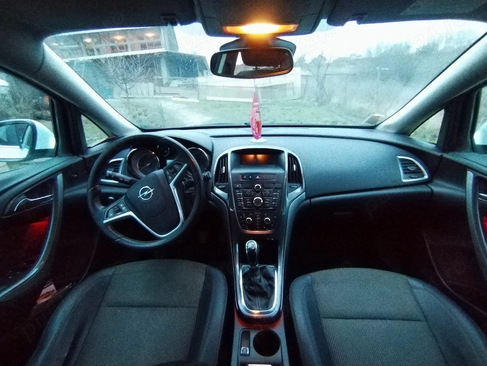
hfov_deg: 91.0
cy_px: 183
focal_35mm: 17
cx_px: 244
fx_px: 239
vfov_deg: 74.7
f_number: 2.2
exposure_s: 1/25
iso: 813
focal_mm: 1.45
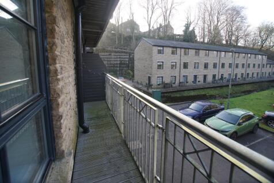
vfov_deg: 77.3
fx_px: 114
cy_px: 92
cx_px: 137
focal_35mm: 15
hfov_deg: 100.4
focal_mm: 10
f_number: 4
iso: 100
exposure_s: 1/60
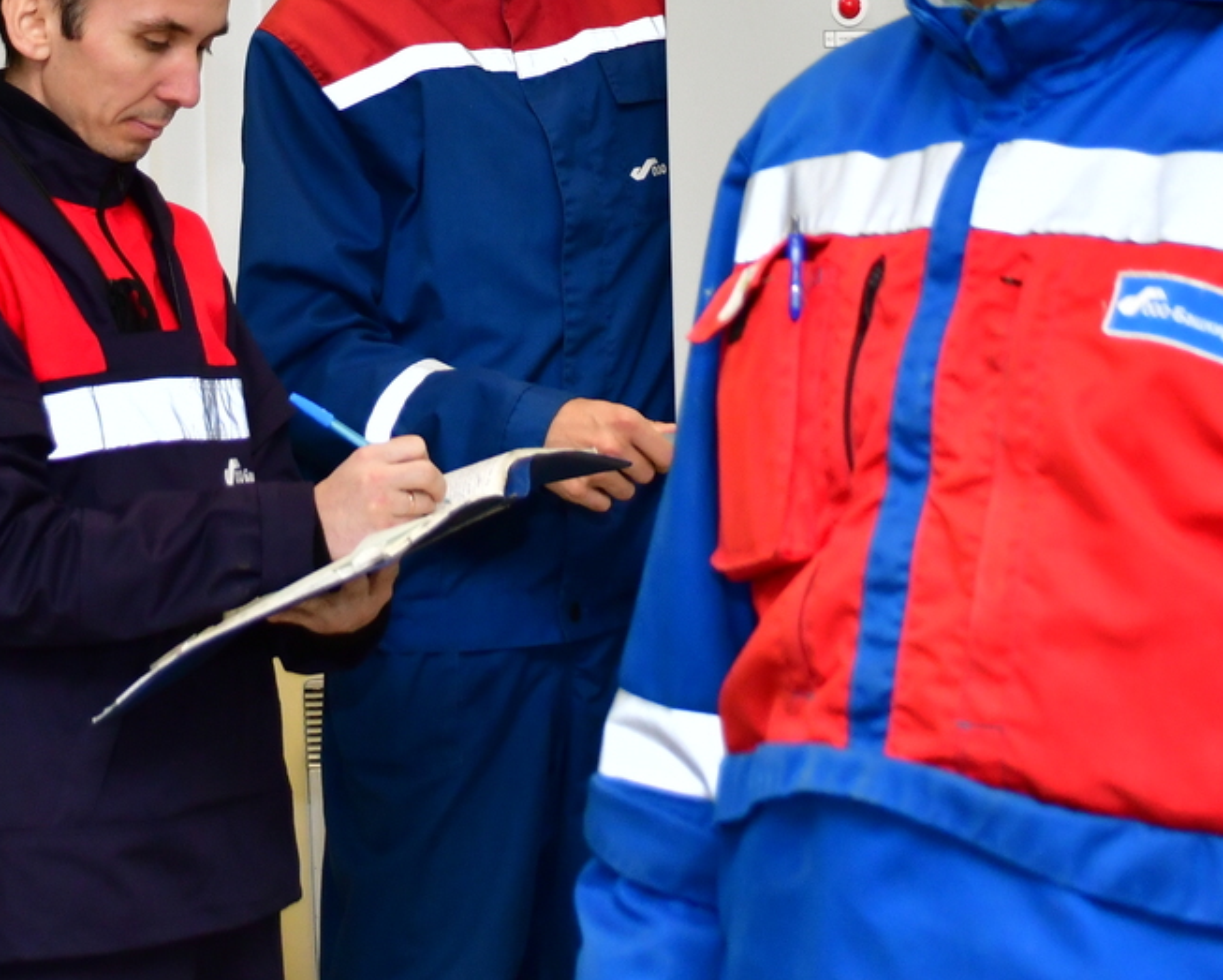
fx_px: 4744
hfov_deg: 14.7
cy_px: 76
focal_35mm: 131
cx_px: 436
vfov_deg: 11.7
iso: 1100
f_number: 4.5
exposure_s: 1/250
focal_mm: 38
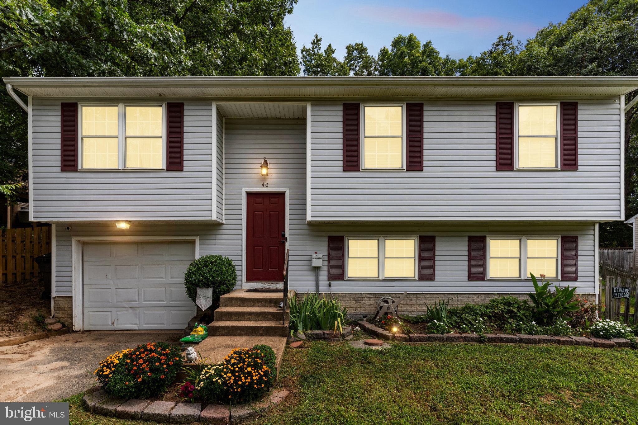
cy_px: 212
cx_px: 319
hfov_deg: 93.3
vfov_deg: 70.4
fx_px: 301
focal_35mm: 17
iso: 125
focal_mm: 17
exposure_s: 1/125
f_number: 10
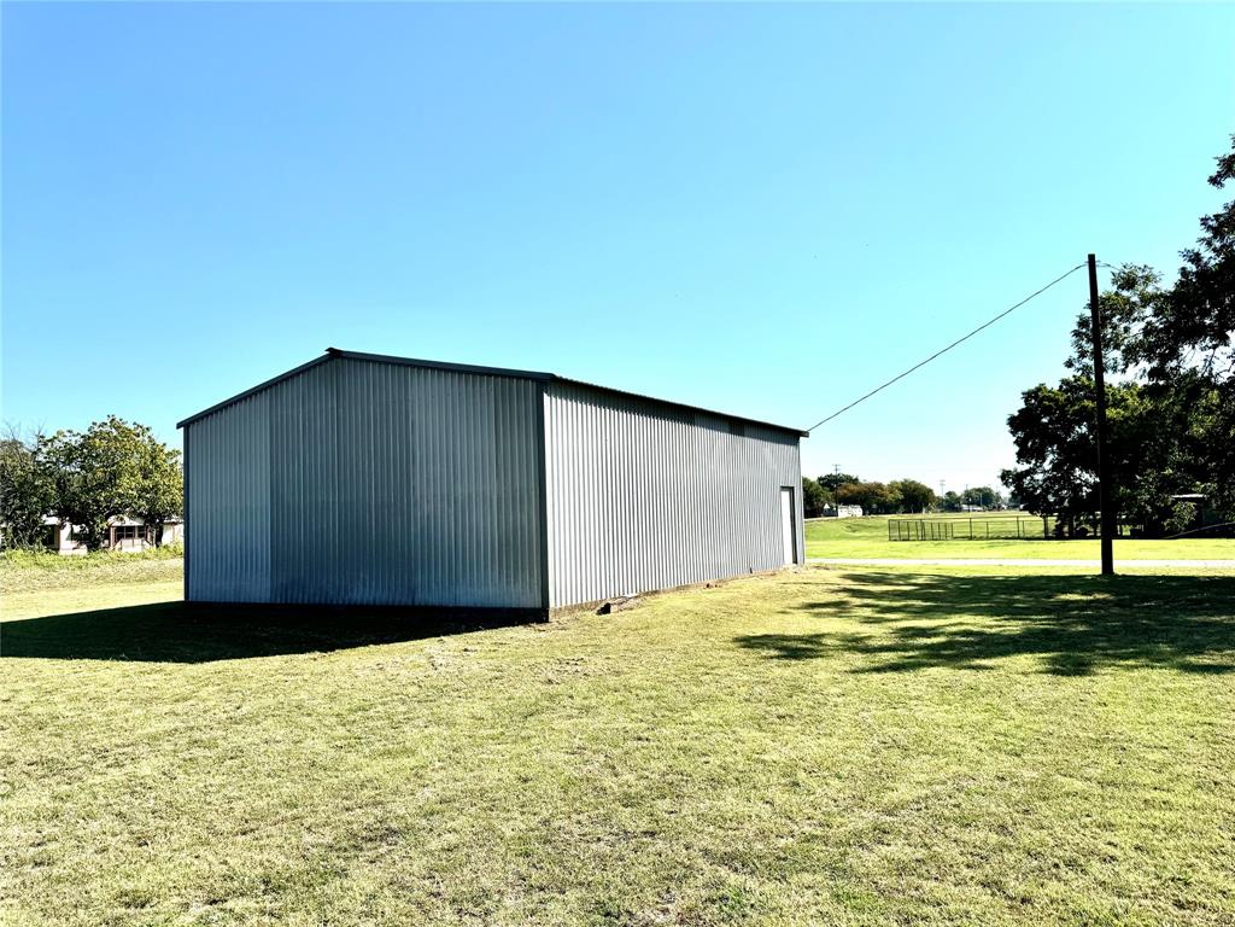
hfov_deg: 71.6
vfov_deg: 56.8
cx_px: 618
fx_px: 856
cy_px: 464
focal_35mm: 24
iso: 80
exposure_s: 1/7092
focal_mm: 6.76
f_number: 1.78
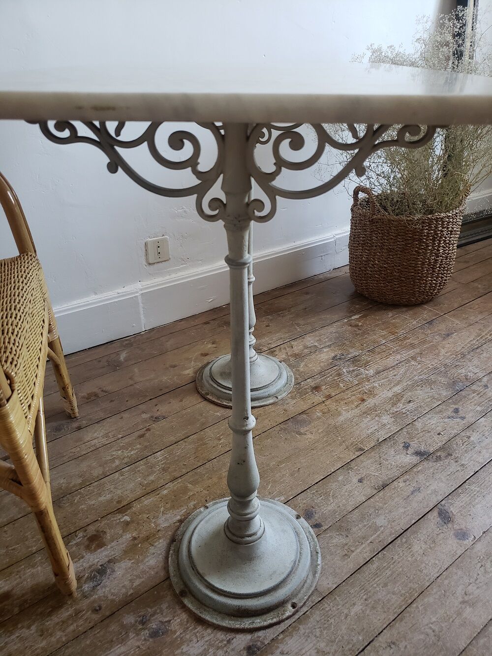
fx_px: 493
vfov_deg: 67.3
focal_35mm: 26
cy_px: 328
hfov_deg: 53.1
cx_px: 246
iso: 250
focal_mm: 4.3
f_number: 1.5
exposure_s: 1/40
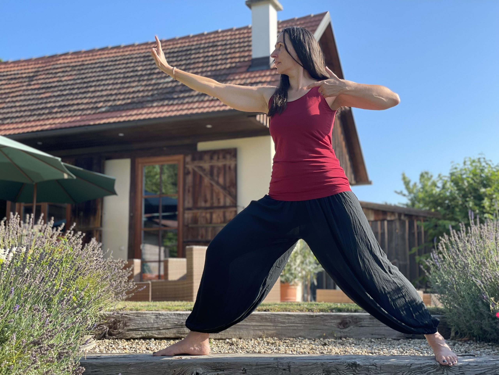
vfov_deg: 28.0
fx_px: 750
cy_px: 188
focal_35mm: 52
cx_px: 250
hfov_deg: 36.8
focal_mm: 6
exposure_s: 1/432
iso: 25
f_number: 2
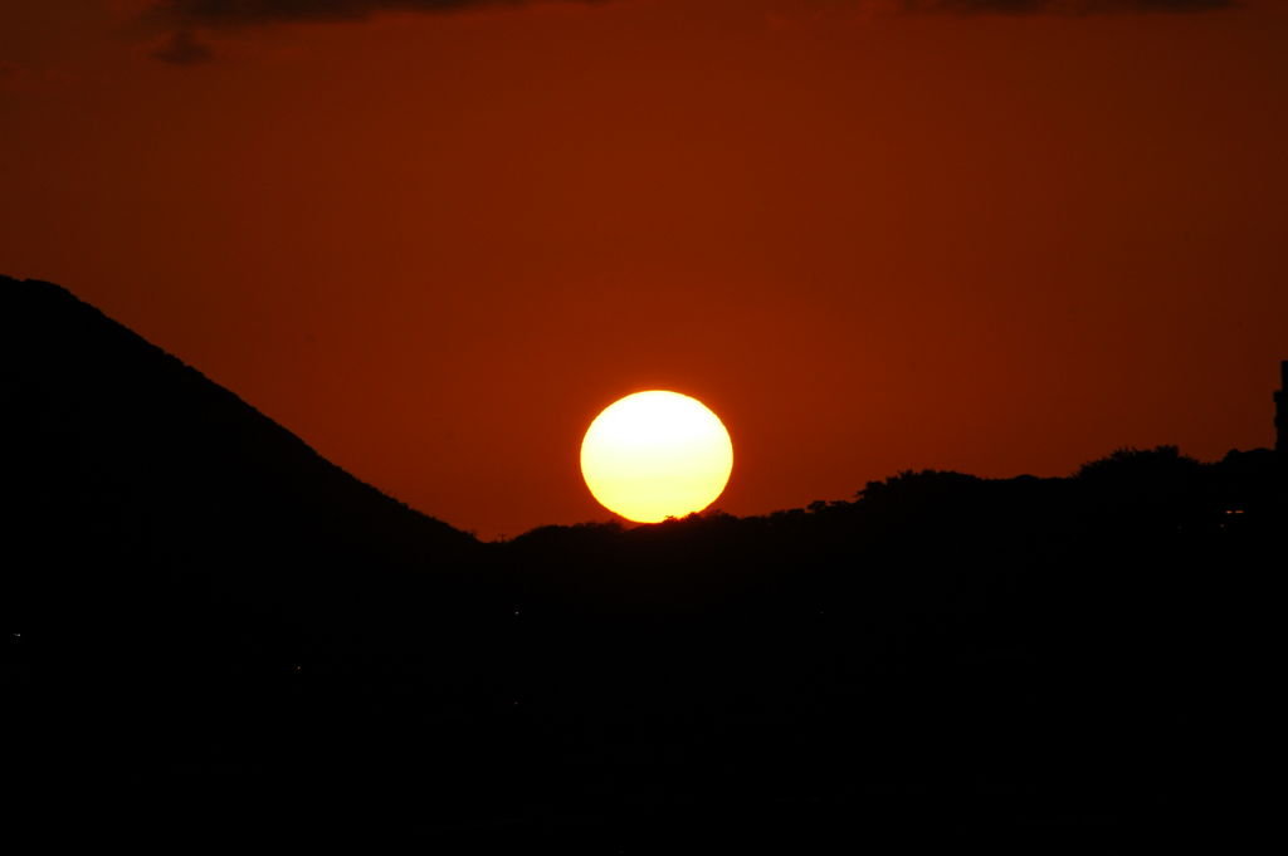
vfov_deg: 3.1
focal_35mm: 450
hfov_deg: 4.6
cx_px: 644
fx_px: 16087
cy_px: 428
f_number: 11
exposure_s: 1/500
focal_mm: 300
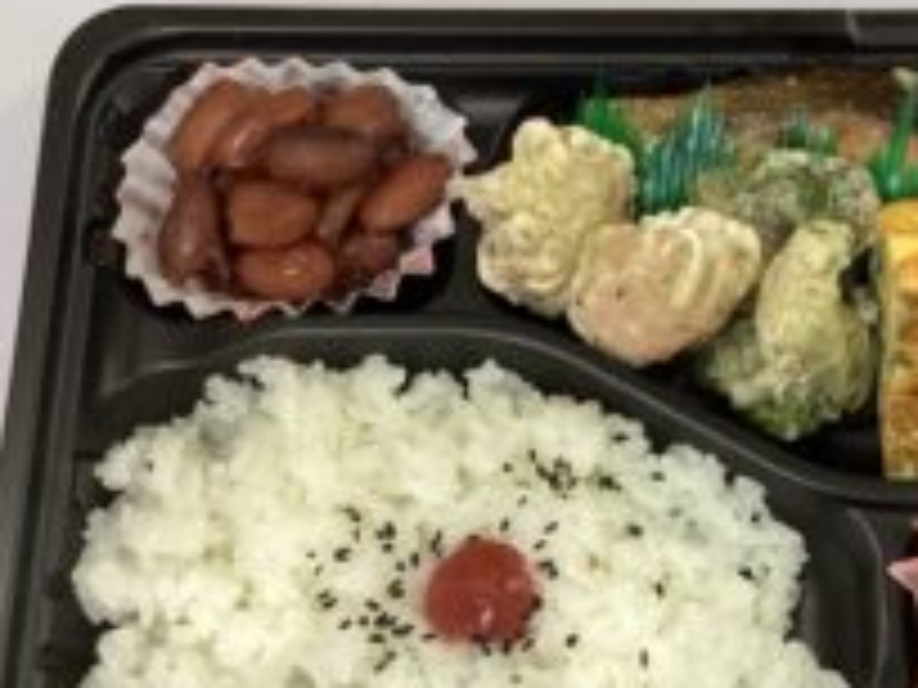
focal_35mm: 57
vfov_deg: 25.6
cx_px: 646
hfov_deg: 33.3
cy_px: 398
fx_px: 1512
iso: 125
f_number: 2.4
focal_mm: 3.3
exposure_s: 1/50
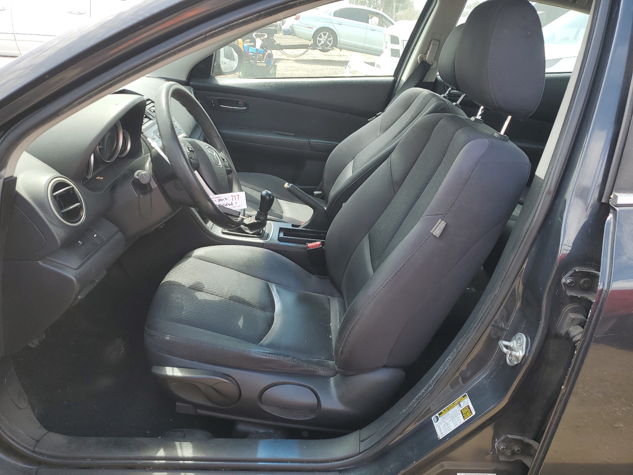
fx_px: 475
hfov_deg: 67.3
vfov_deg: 53.1
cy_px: 238
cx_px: 316
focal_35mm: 26
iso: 50
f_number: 1.5
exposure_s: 1/476
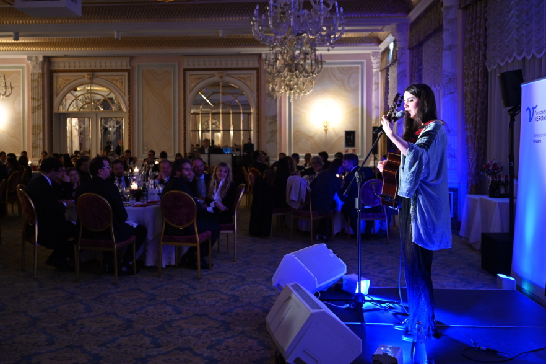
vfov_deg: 36.2
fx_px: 554
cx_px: 254
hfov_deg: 52.4
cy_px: 158
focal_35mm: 37
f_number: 2.8
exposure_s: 1/80
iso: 1600
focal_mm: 31.5
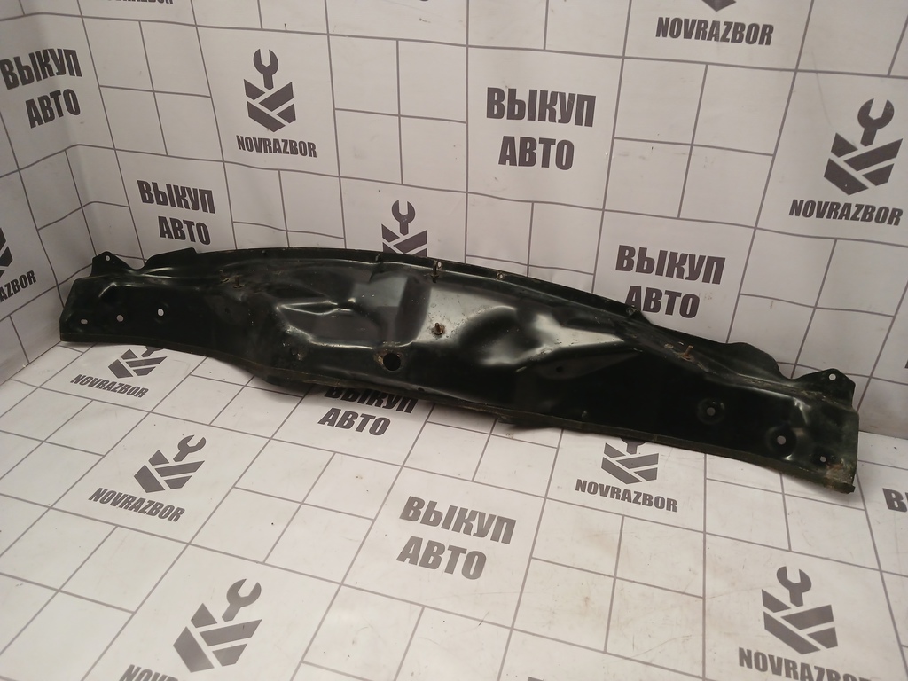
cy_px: 340
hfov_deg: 65.3
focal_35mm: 27
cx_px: 454
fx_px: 708
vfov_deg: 51.4
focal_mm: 4
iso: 160
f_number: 1.8
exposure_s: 1/50
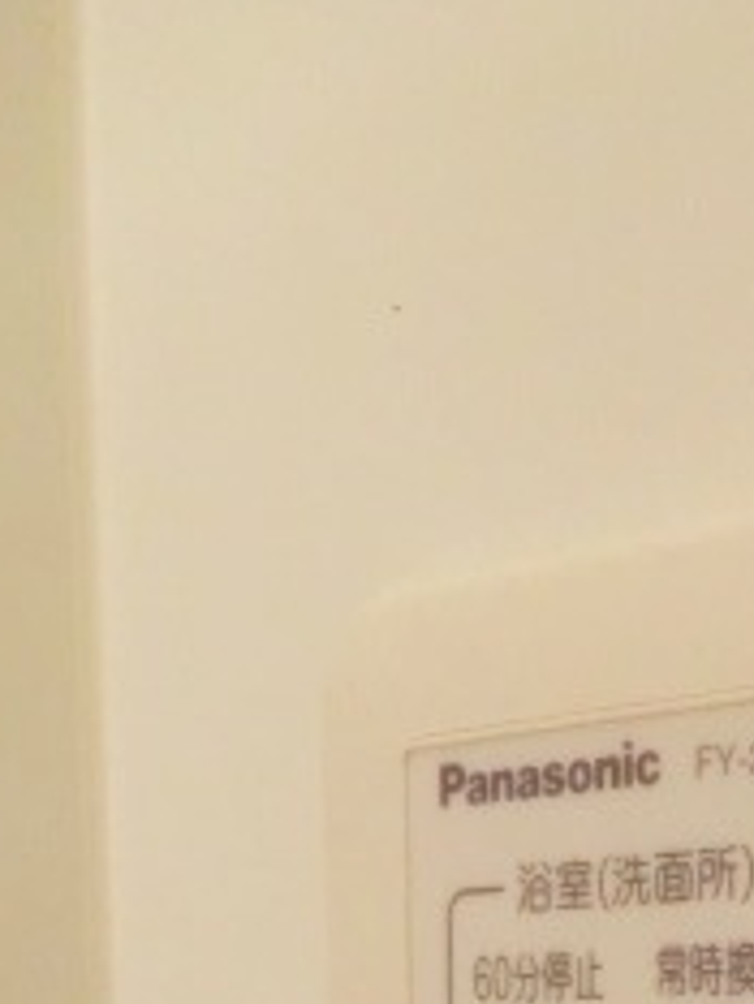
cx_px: 987
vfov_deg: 25.1
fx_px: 1915
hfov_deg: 20.3
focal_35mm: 66
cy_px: 1336
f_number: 3.2
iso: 800
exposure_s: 1/60
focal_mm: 4.3
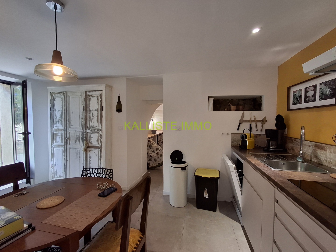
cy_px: 126
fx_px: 155
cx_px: 168
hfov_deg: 94.5
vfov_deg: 78.1
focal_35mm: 16
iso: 80
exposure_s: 1/50
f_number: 2.2
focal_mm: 1.64
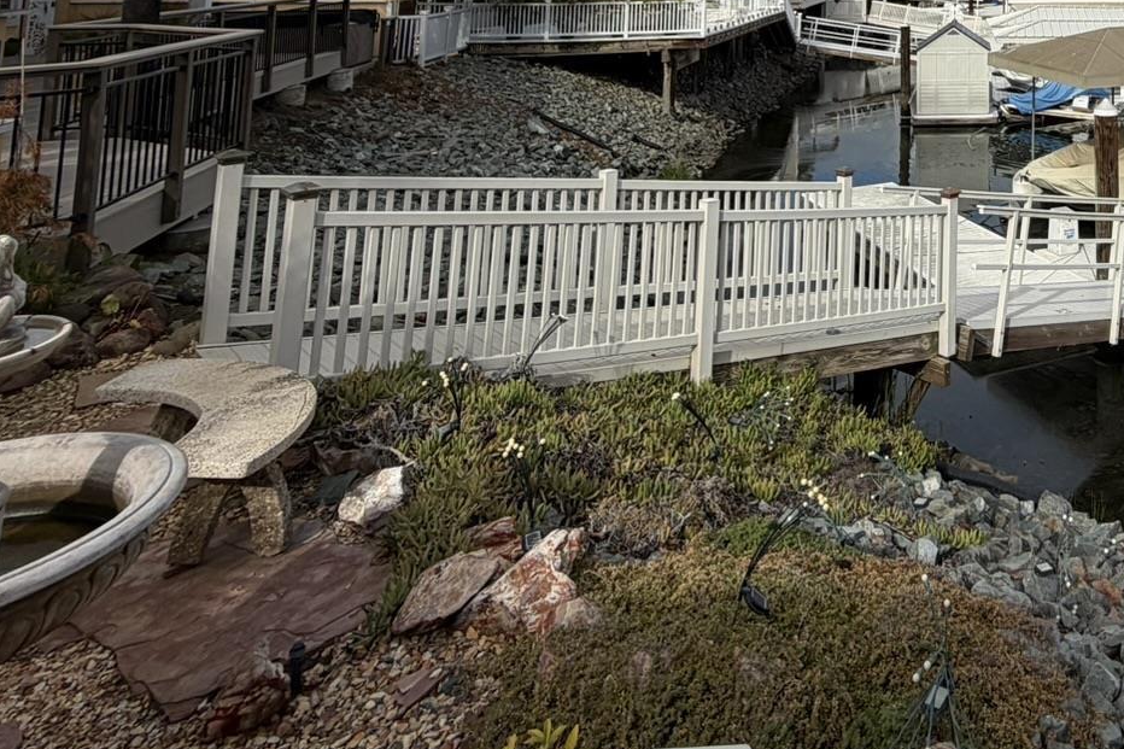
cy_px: -159
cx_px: 1037
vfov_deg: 33.2
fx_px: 999
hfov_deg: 51.0
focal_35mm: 32
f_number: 2.2
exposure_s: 1/1167
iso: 20
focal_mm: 2.22
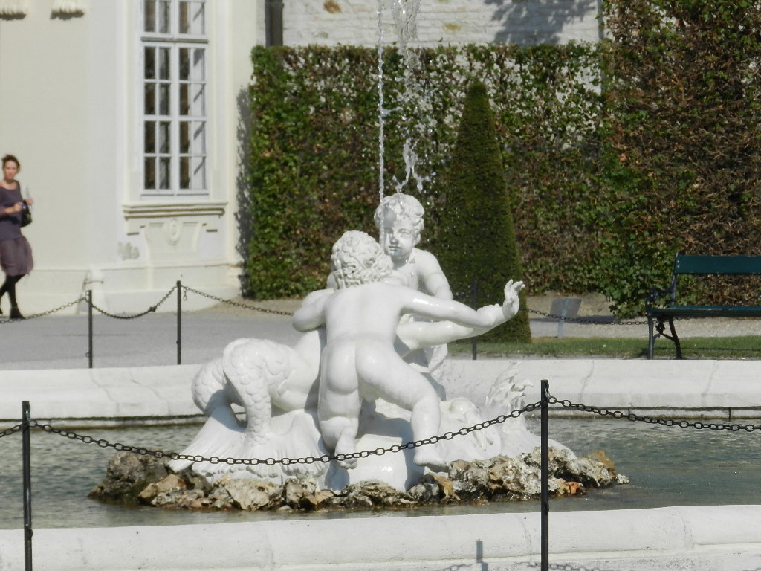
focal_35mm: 263
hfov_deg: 7.5
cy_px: 286
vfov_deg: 5.7
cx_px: 380
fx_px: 5782
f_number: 7.1
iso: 160
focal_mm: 46.7
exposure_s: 1/800
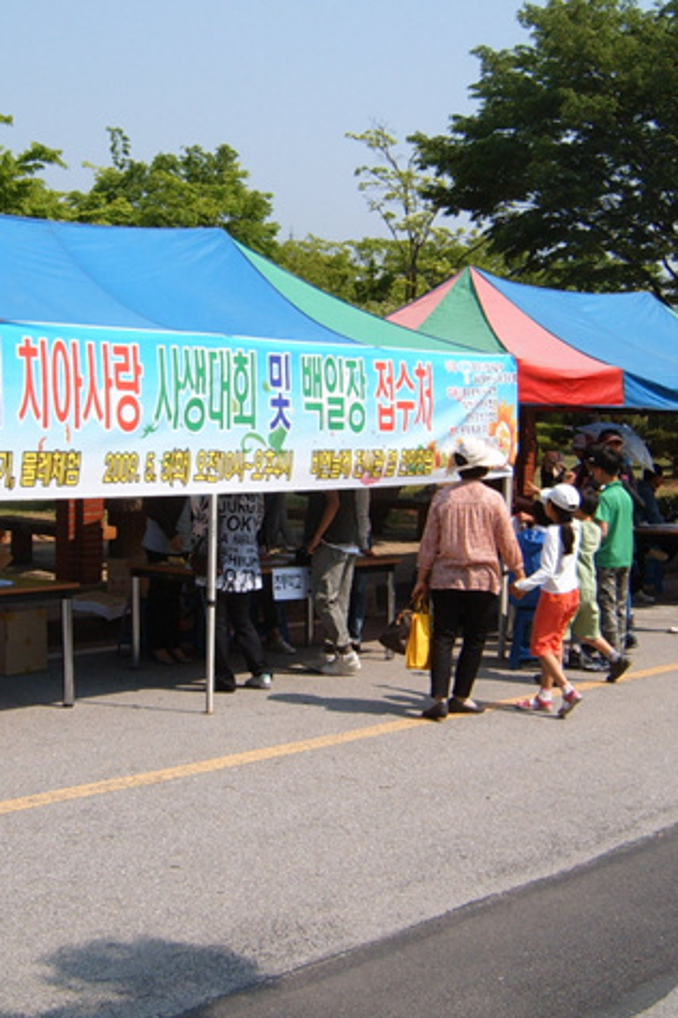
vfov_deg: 38.2
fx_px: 1469
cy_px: 507
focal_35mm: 52
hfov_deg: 25.9
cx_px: 251
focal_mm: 6.2
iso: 63
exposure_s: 1/350
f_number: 6
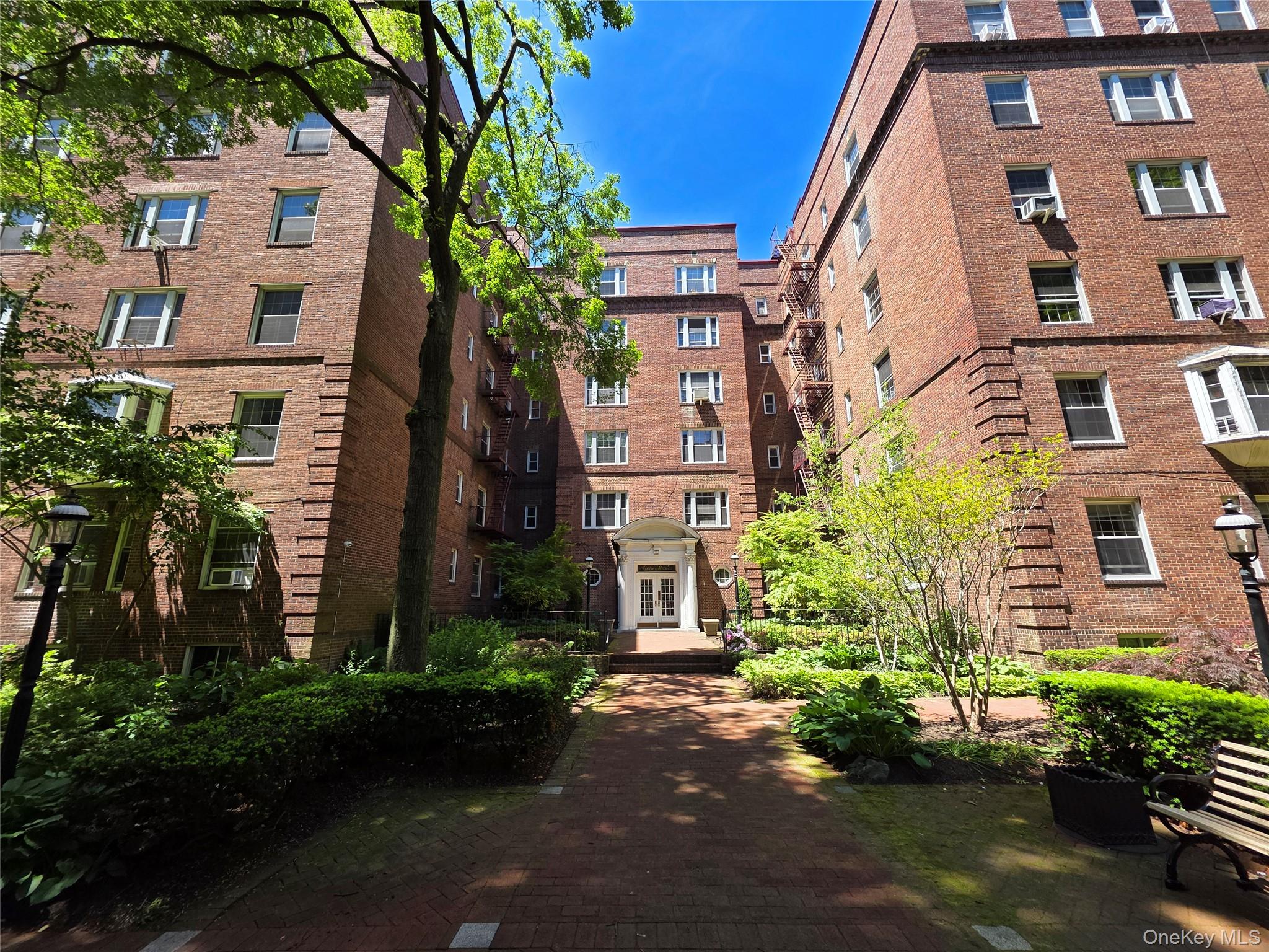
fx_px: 477
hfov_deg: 106.2
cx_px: 634
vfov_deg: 89.9
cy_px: 476
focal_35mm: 13
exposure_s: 1/490
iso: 40
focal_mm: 2.2
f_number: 1.9
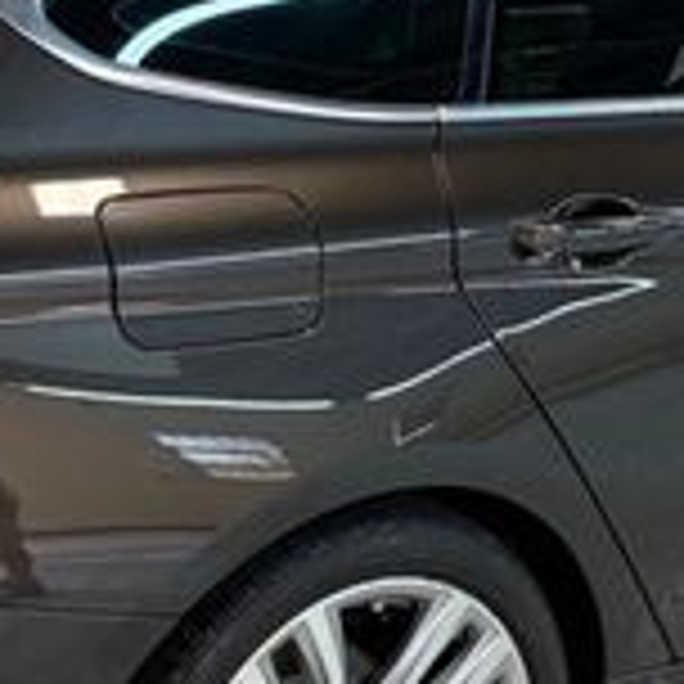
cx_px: 360
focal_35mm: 97
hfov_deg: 17.9
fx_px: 2168
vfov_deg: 17.9
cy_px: 441
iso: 160
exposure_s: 1/60
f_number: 1.6
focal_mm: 5.96
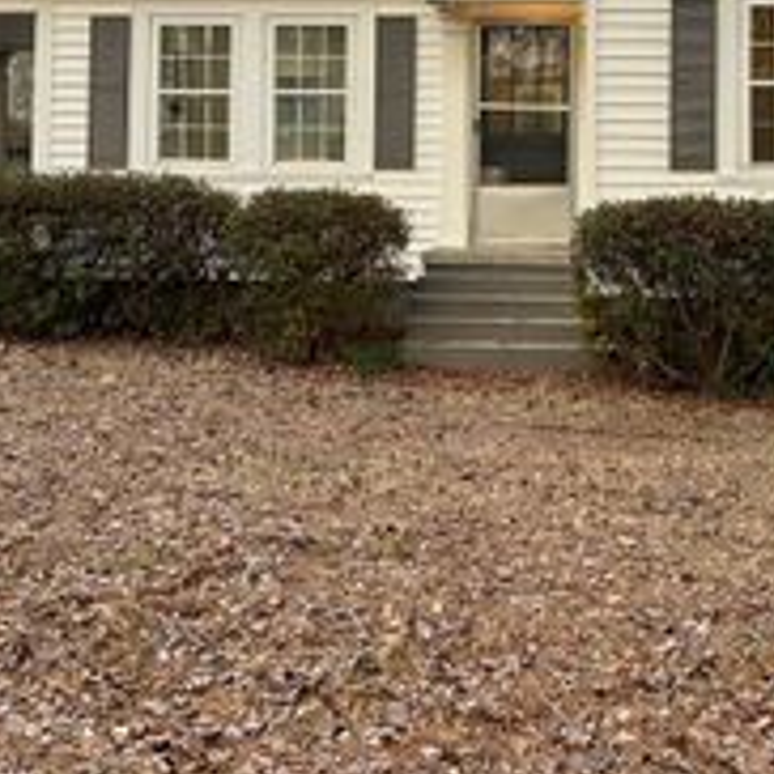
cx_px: 536
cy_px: 108
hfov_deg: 27.1
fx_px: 1594
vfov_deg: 26.6
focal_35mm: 63
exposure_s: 1/320
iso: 50
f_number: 1.5
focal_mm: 5.7
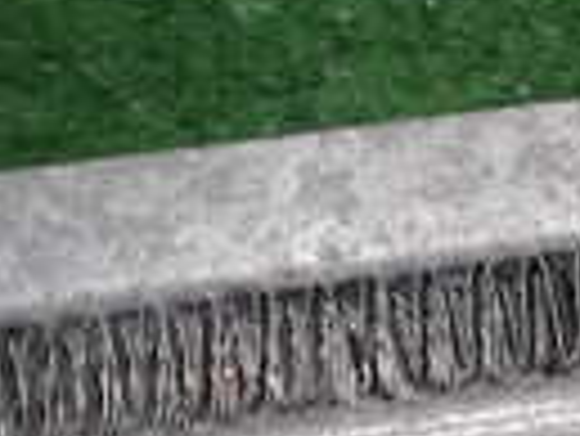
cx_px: 1236
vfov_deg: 10.7
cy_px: 189
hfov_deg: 12.2
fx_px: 2331
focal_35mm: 139
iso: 200
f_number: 6.3
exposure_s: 1/30
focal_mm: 5.4
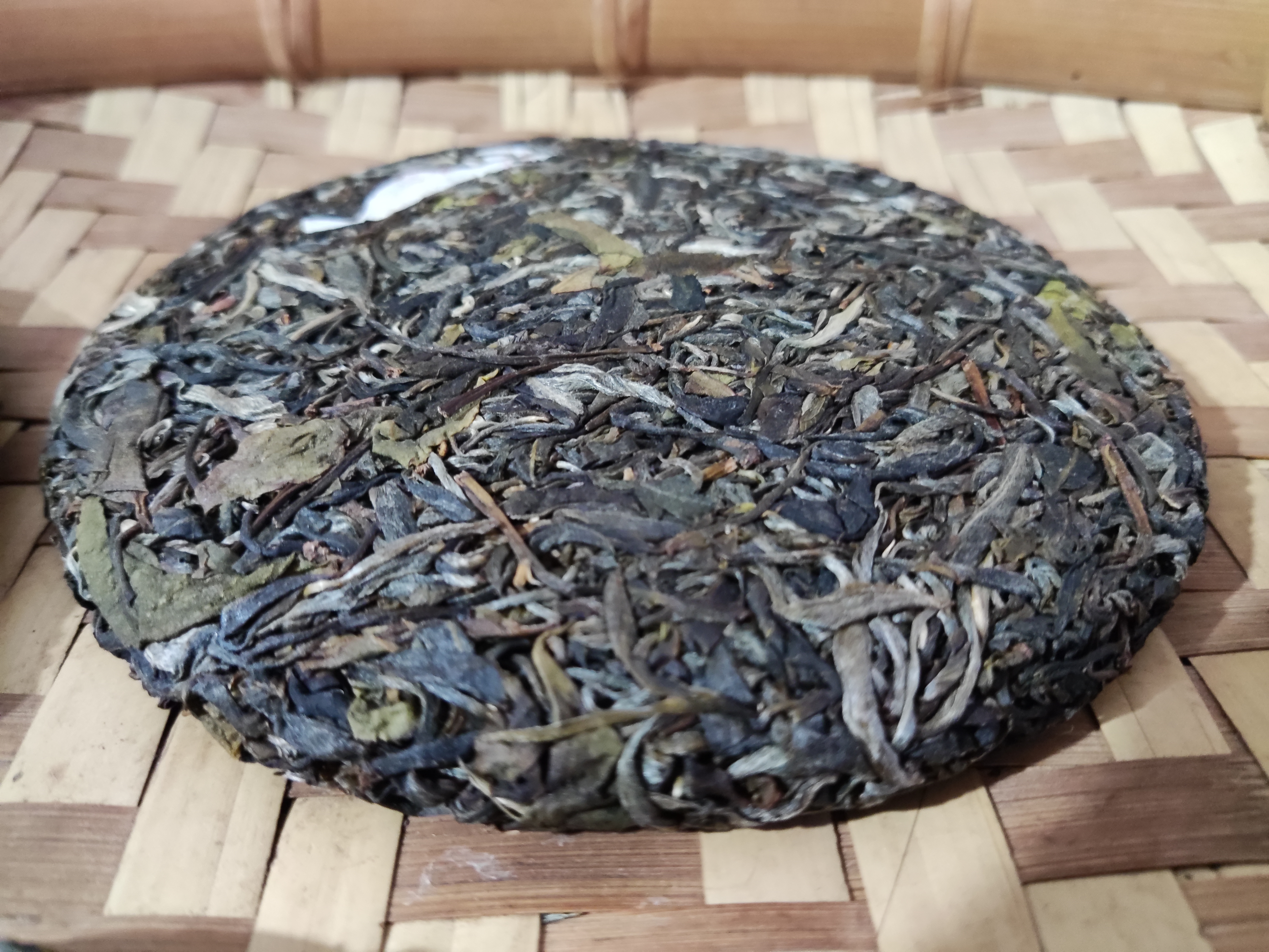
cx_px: 634
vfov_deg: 54.9
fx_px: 916
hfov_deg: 69.4
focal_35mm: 25
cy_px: 476
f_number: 1.79
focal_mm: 4.71
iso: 1874
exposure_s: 1/20
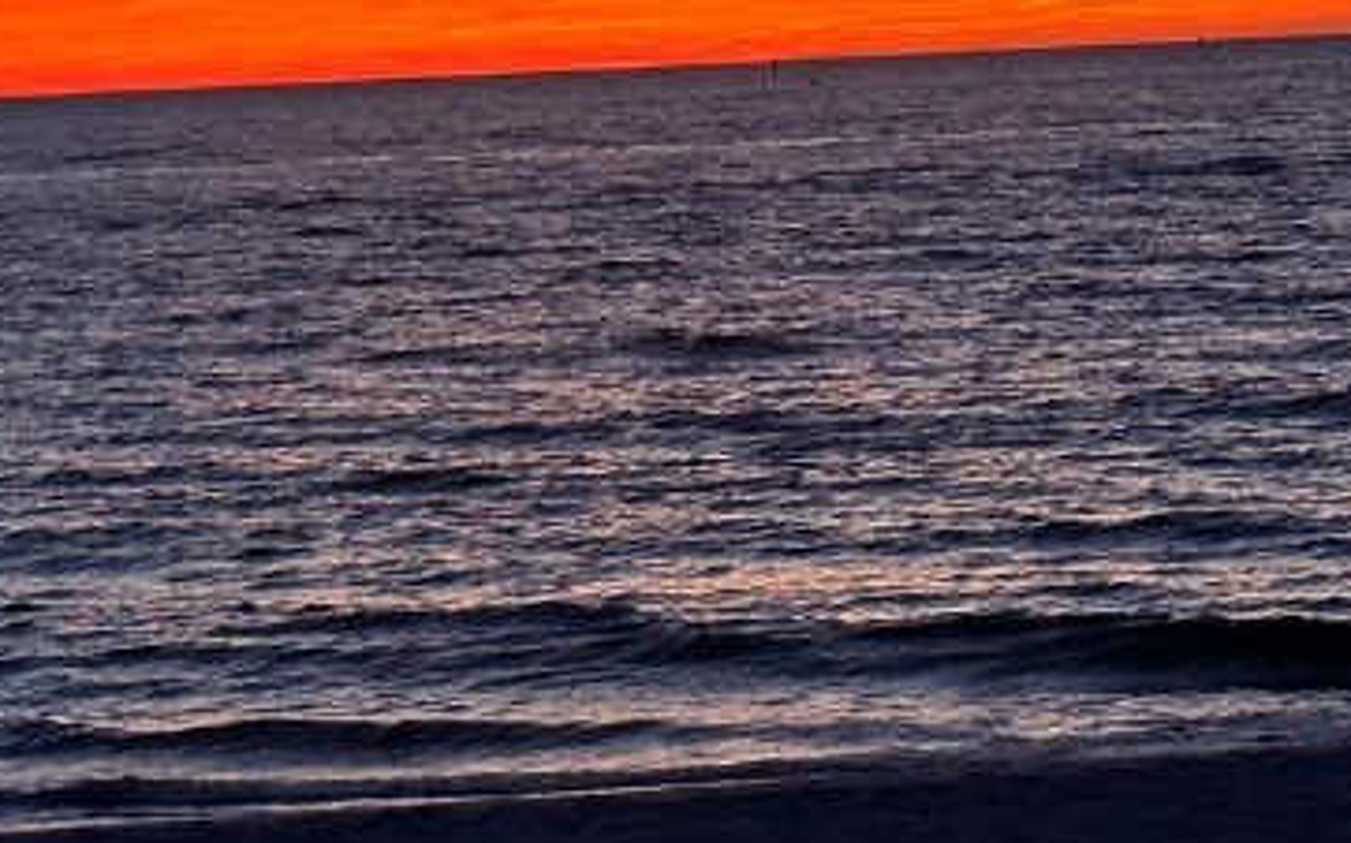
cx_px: 631
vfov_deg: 9.1
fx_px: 5300
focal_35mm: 144
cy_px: 60
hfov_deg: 14.5
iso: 160
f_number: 1.78
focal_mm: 6.86
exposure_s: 1/60
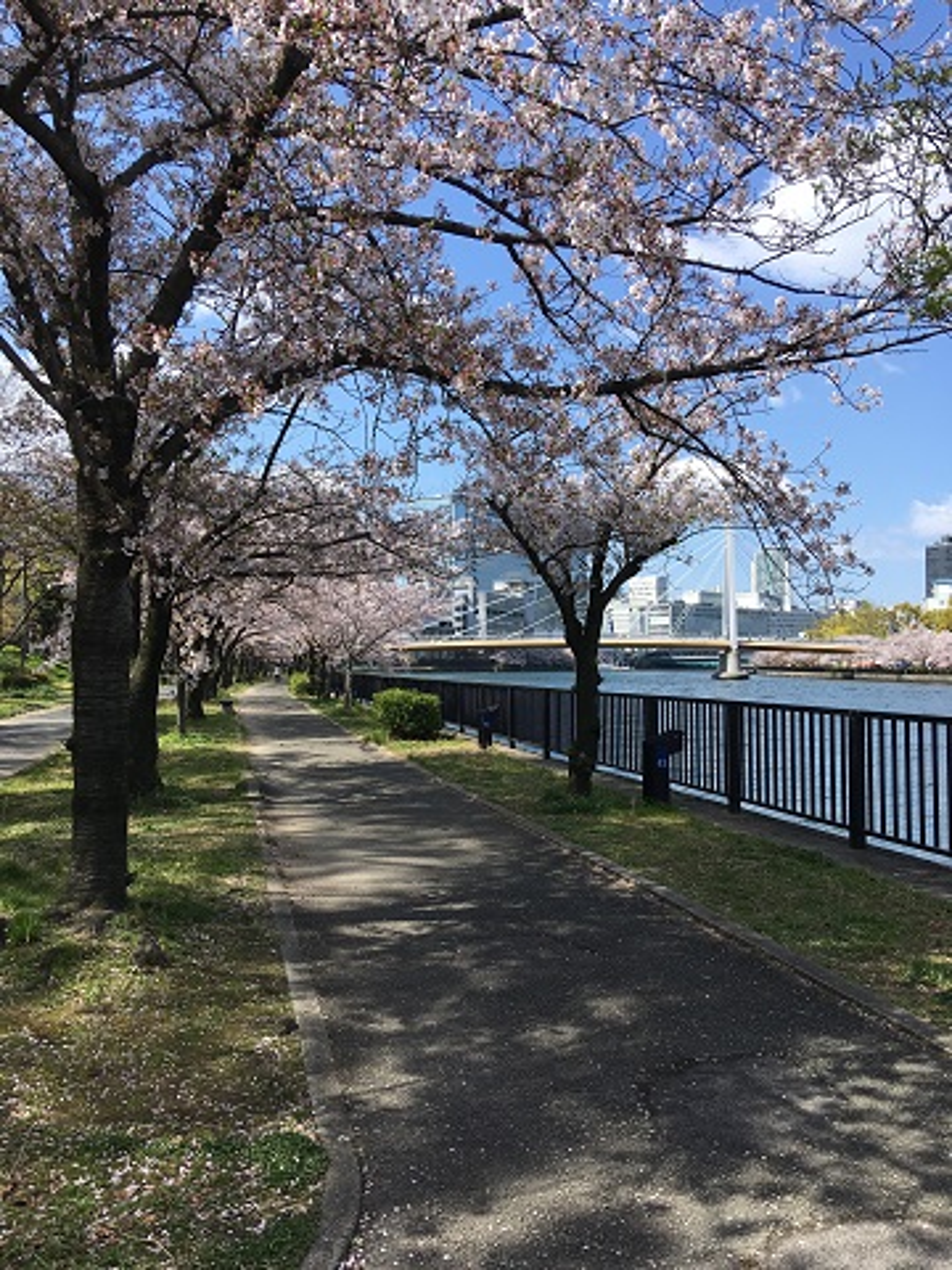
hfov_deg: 48.2
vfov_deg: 61.7
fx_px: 1063
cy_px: 635
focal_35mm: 29
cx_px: 476
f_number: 2.2
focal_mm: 4.15
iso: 25
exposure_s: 1/1099
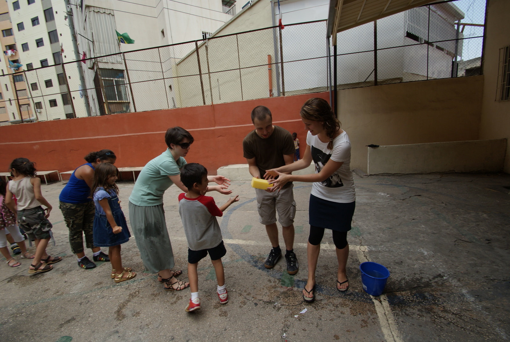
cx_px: 255
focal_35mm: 15
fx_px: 213
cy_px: 171
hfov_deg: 100.3
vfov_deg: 77.5
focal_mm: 10
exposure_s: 1/160
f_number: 6.3
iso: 100
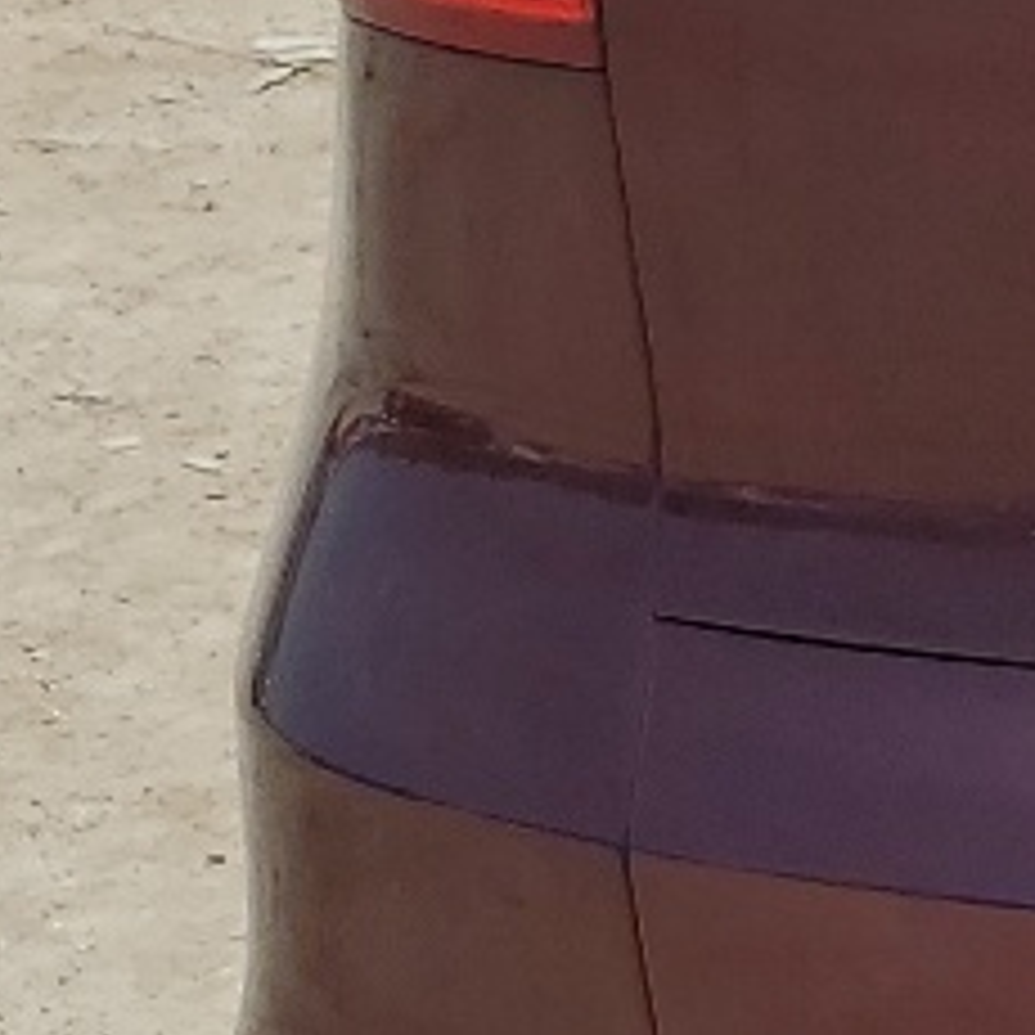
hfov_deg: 9.4
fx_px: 5412
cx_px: 2750
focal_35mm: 160
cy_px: 86
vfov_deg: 10.9
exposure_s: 1/3333
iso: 50
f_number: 1.5
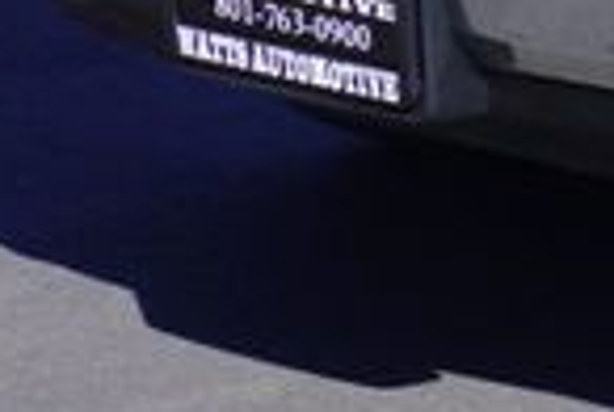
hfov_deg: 5.9
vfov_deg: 4.2
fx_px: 5563
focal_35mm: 326
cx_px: 1834
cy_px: -454
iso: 100
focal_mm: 31
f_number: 10
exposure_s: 1/125
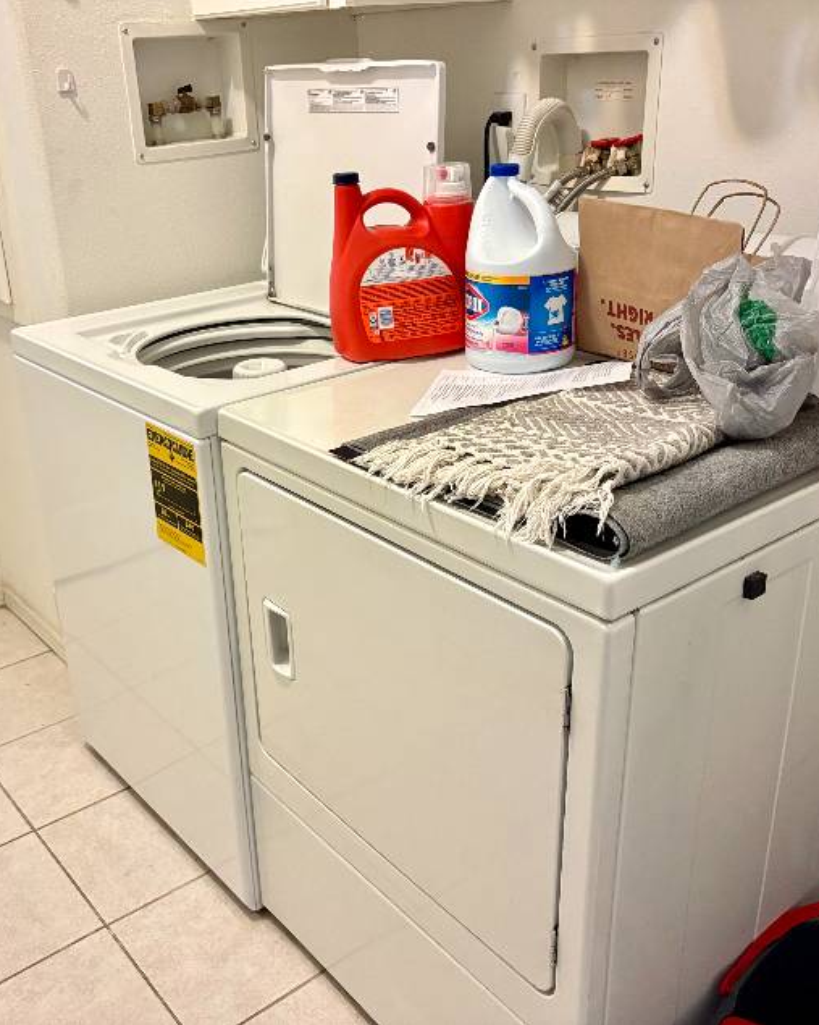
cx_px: 315
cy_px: 513
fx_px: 1030
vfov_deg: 52.9
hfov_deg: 43.1
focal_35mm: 34
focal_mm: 5.96
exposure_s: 1/60
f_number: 1.6
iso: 400
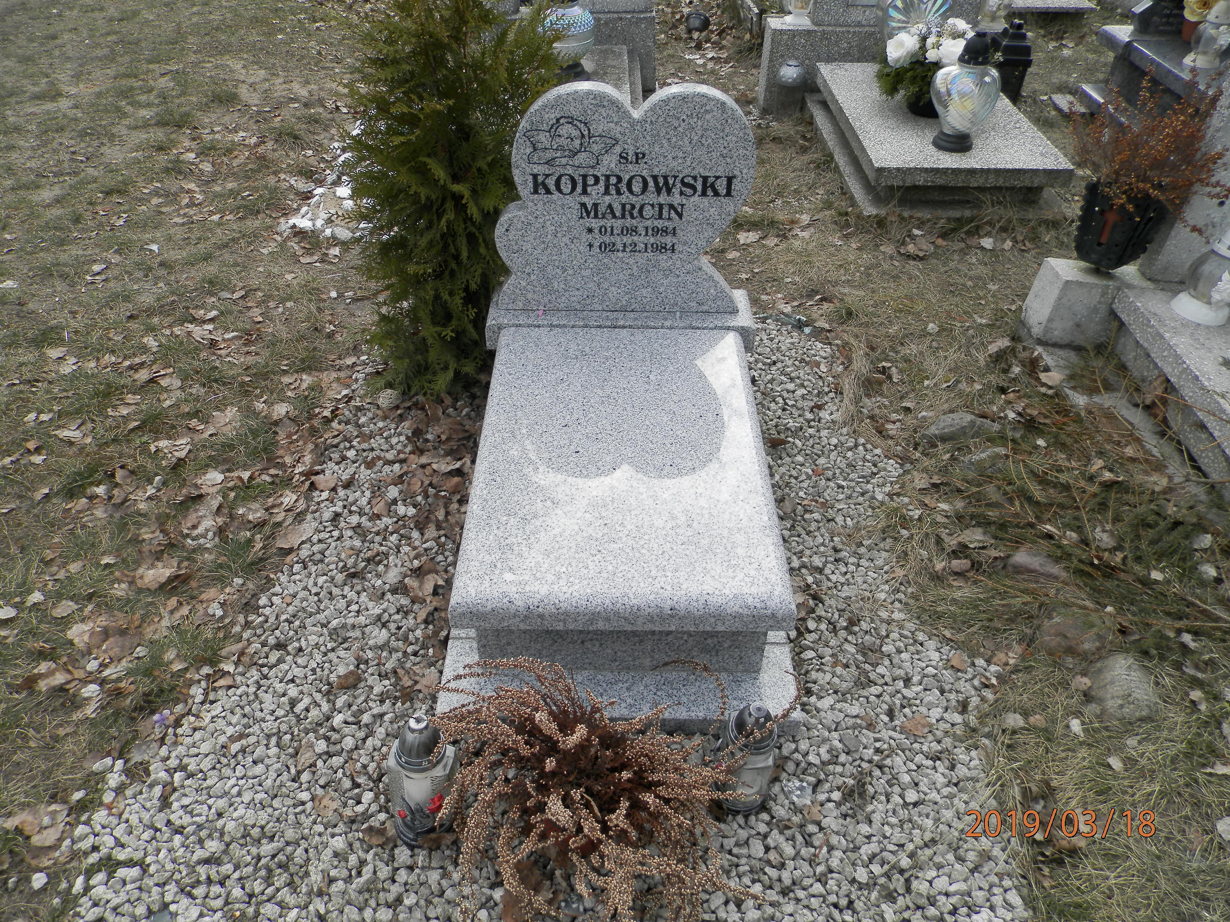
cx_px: 615
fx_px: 888
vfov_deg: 54.9
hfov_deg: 69.4
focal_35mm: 25
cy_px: 461
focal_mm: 4.5
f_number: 3.1
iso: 80
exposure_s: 1/640
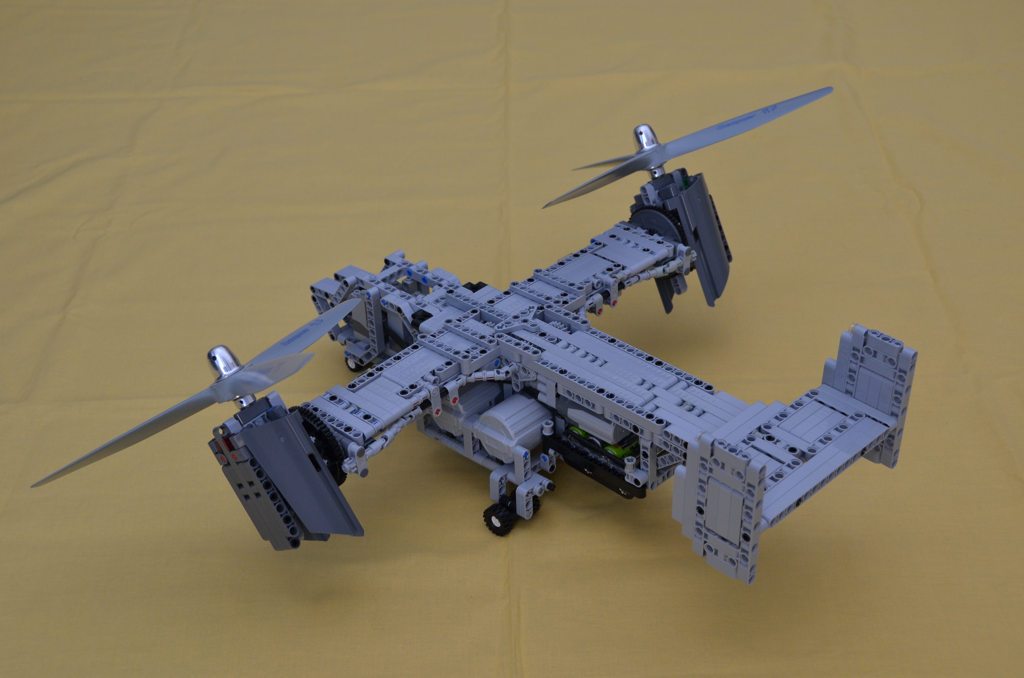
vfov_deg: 25.0
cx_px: 512
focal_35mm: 54
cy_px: 339
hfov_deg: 36.9
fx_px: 1533
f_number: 6.3
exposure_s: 1/60
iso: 400
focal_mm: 36
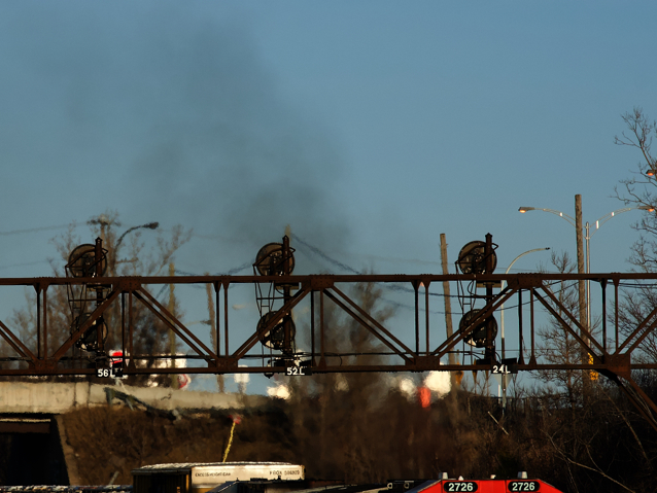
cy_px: 430
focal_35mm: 289
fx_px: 5487
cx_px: 189
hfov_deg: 6.8
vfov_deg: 5.1
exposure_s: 1/800
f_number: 8
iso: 250
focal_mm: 150
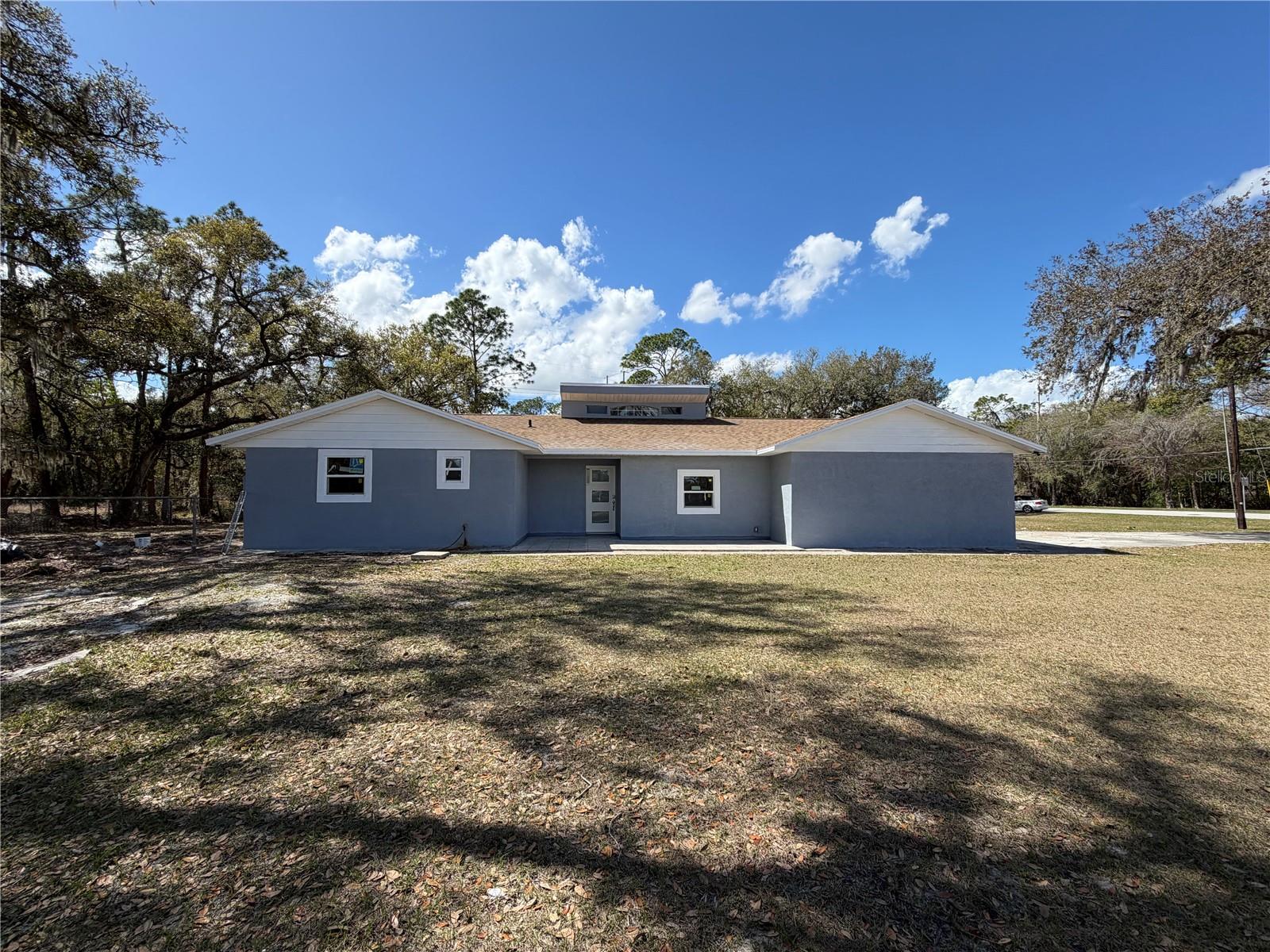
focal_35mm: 14
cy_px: 476
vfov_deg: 85.7
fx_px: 514
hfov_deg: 102.1
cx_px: 635
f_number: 2.2
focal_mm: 2.22
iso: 25
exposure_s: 1/770
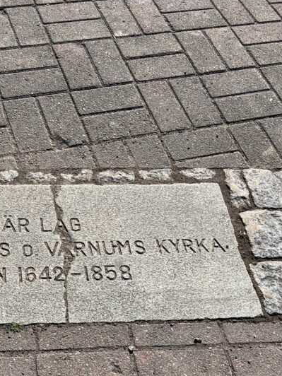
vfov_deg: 37.6
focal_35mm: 50
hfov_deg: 28.0
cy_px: 264
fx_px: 543
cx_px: 28
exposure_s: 1/2825
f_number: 1.6
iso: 50
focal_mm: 5.1
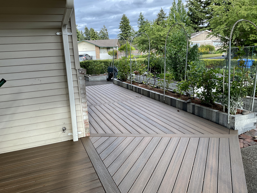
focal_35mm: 29
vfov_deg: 48.2
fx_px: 215
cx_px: 128
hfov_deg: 61.7
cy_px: 96
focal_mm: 3
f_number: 1.8
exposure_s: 1/205
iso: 16
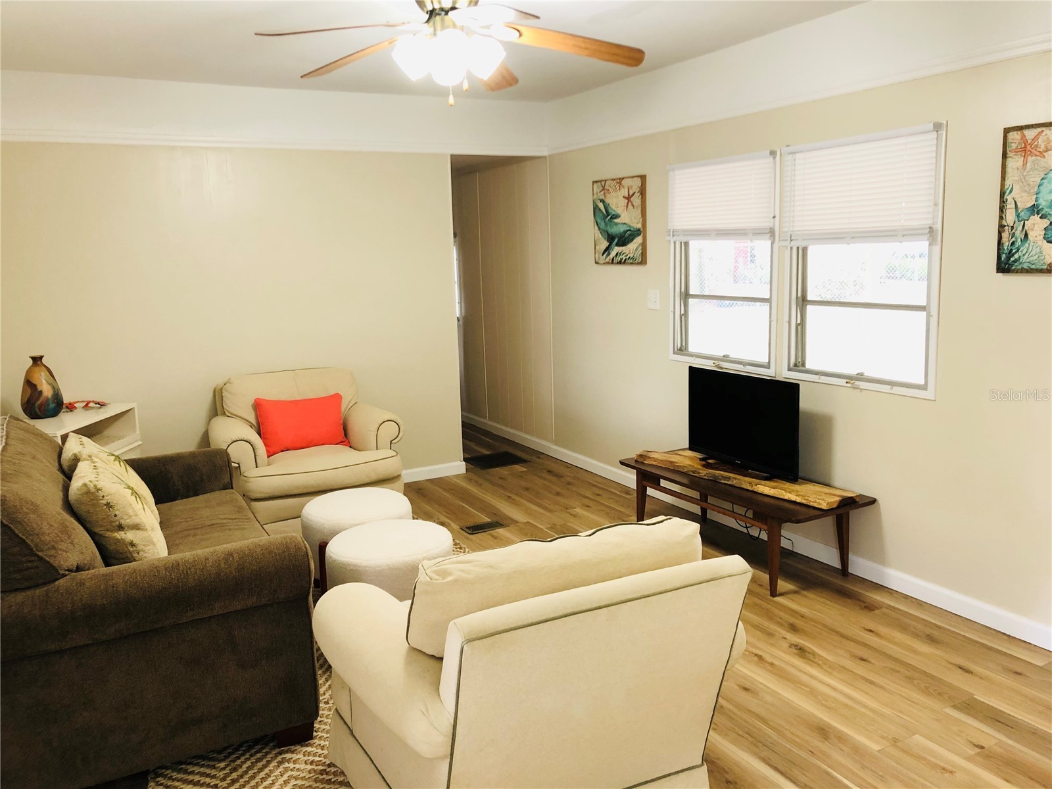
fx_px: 851
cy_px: 394
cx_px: 526
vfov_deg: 49.7
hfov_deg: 63.4
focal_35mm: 28
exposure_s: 1/20
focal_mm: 3.99
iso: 40
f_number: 1.8
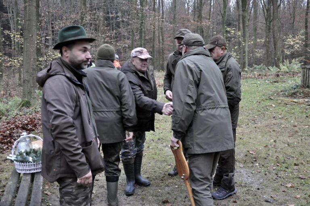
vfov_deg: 39.9
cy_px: 103
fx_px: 284
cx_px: 155
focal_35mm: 33
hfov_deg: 57.3
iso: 1400
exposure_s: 1/30
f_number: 3.8
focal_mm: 22
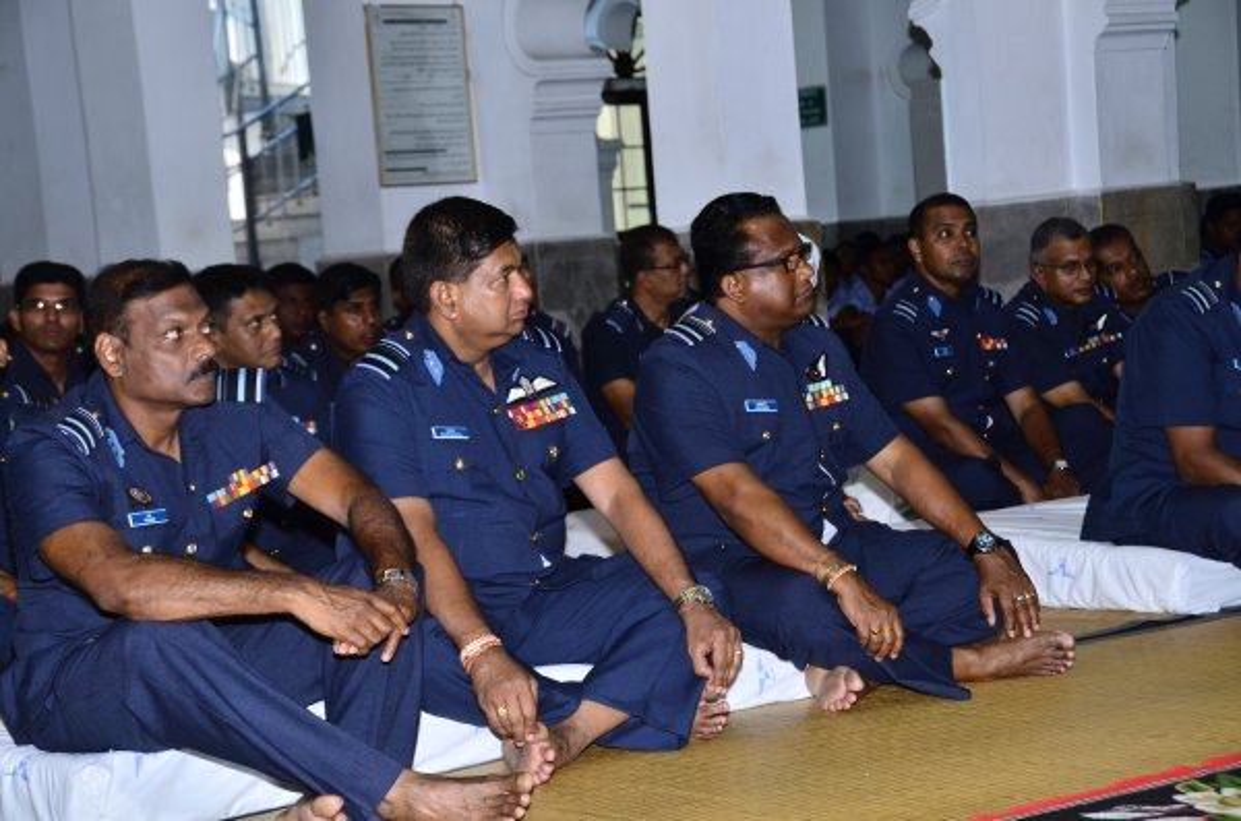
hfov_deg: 24.2
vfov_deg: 16.2
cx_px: 620
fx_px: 2889
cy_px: 410
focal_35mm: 84
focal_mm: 56
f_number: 6.3
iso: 250
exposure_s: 1/100
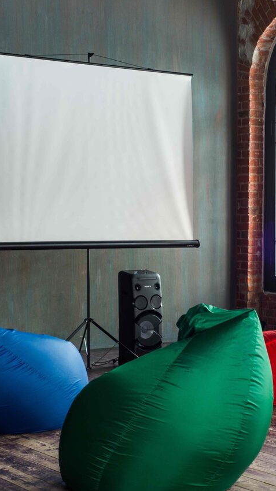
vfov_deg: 26.9
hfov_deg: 15.0
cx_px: 275
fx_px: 1029
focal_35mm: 79
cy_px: 245
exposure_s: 1/2.5
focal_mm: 50
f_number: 10
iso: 400
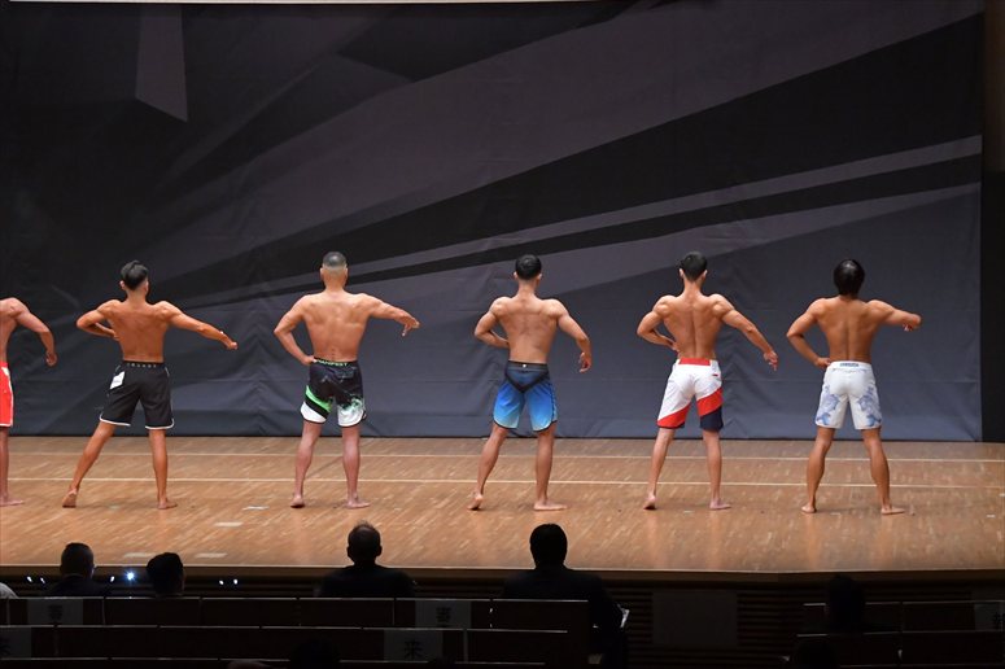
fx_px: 3265
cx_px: 502
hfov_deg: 17.5
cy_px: 334
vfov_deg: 11.7
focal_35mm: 117
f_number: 5.6
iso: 6400
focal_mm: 78
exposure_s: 1/400
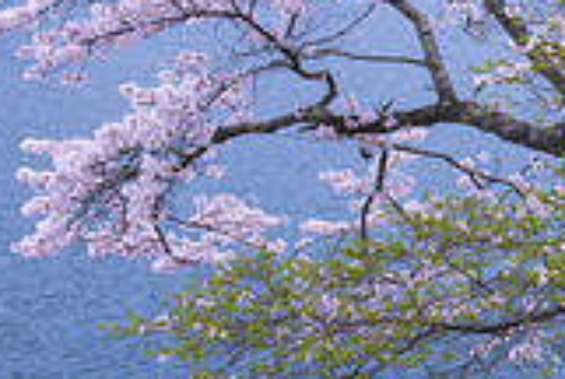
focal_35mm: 119
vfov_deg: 11.6
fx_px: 1871
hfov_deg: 15.3
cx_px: 946
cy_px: 235
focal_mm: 32
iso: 100
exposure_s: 1/15
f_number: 11
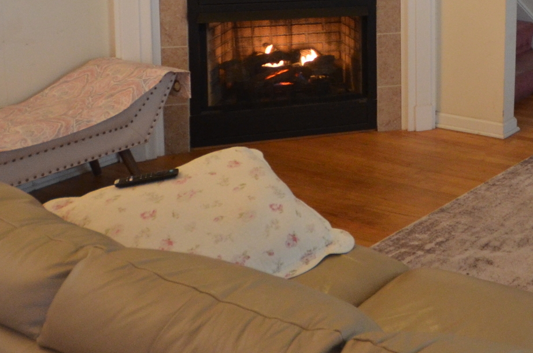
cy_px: -67
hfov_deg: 32.8
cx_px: 636
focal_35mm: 50
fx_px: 739
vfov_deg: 24.4
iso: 800
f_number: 4
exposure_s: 1/60
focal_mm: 10
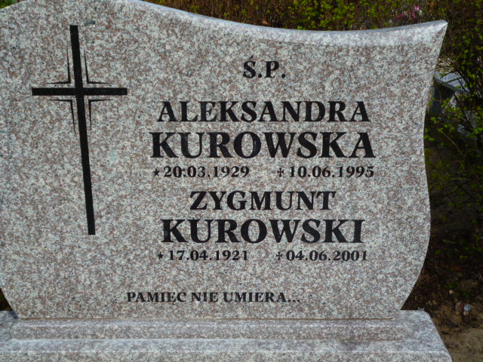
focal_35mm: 48
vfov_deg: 30.3
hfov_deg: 39.7
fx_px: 670
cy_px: 181
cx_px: 242
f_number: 4
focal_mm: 8.6
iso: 100
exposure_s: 1/500
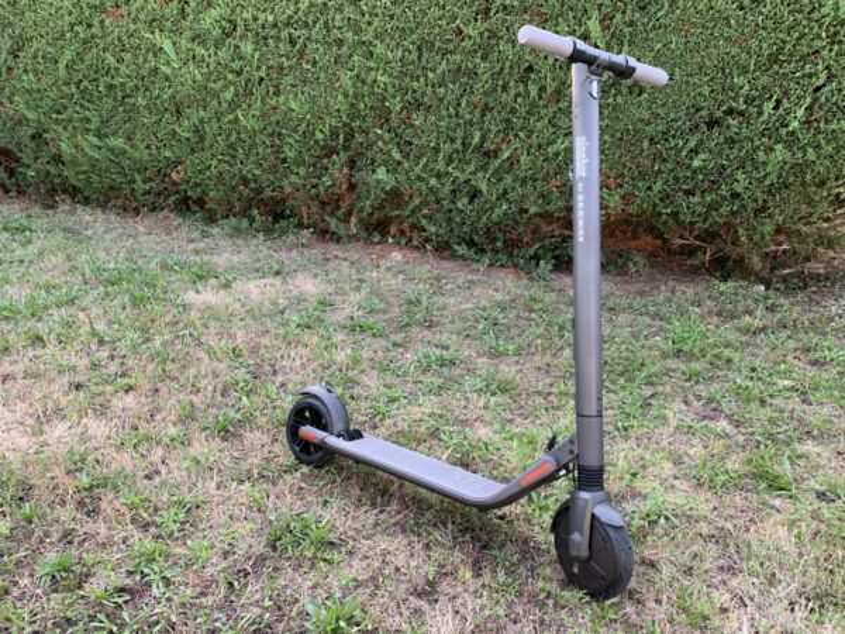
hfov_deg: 67.3
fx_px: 635
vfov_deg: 53.1
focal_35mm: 26
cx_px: 422
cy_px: 317
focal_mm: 4.25
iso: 50
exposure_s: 1/121
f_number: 1.8
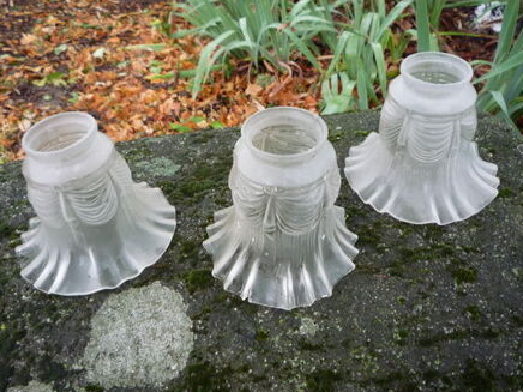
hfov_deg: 55.4
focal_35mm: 33
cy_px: 211
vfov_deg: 42.9
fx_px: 499
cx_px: 260
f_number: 3.3
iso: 320
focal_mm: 5.2
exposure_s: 1/30
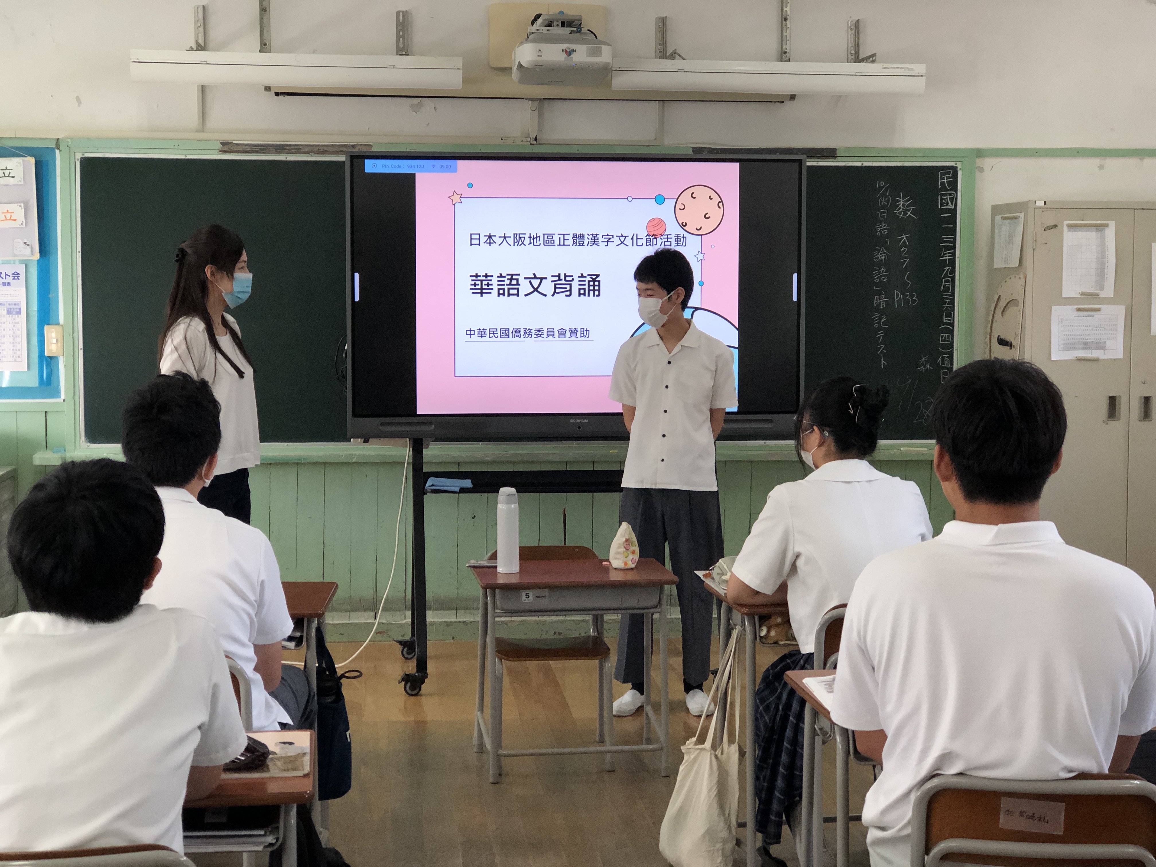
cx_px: 578
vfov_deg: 25.7
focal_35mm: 57
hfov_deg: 33.8
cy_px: 434
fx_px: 1904
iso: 125
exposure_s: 1/120
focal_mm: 6.6
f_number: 2.8
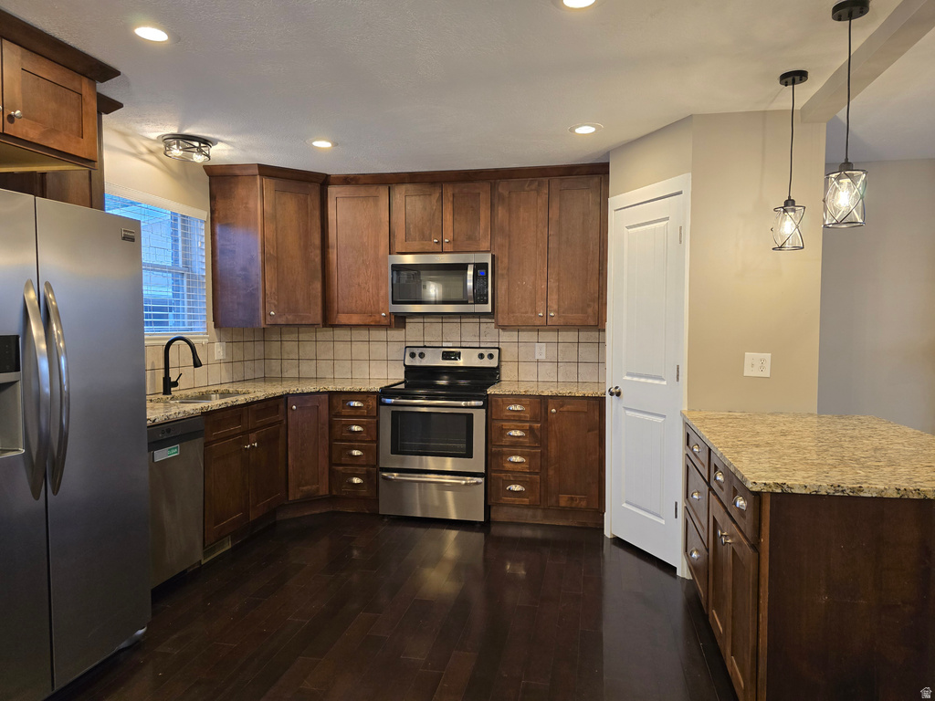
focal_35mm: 23
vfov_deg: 58.9
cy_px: 350
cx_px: 468
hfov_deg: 73.9
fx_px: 621
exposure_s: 1/120
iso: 400
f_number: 1.7
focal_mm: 6.3
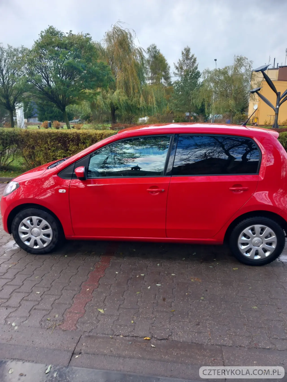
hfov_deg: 51.3
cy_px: 191
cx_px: 144
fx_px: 299
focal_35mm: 27
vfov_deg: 65.3
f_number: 1.8
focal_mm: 4
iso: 25
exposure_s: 1/50
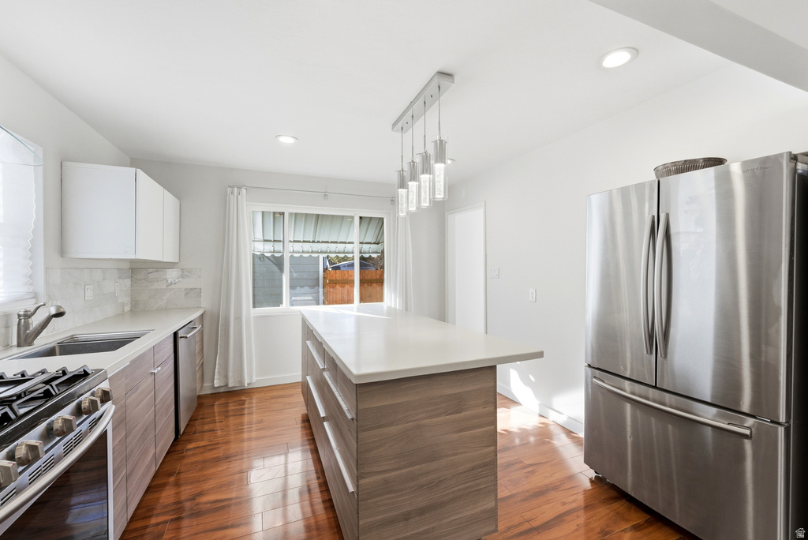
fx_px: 337
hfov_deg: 100.4
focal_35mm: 15
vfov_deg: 77.4
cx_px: 404
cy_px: 270
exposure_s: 1/1250
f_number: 8
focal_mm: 15
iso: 640
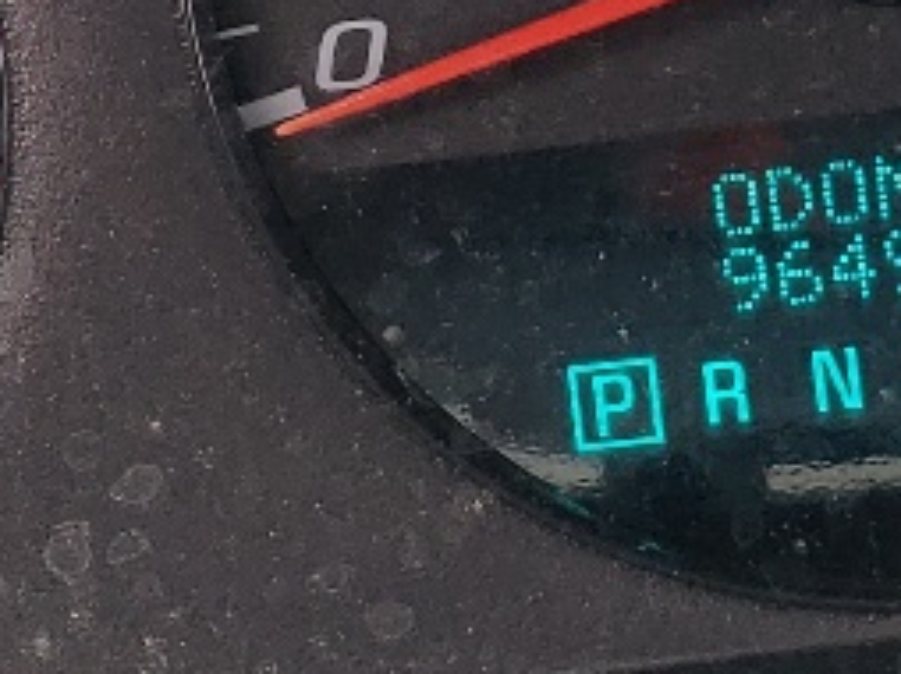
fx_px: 4265
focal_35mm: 164
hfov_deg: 11.9
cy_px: -234
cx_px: 890
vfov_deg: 8.9
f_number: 1.5
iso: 50
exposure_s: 1/111
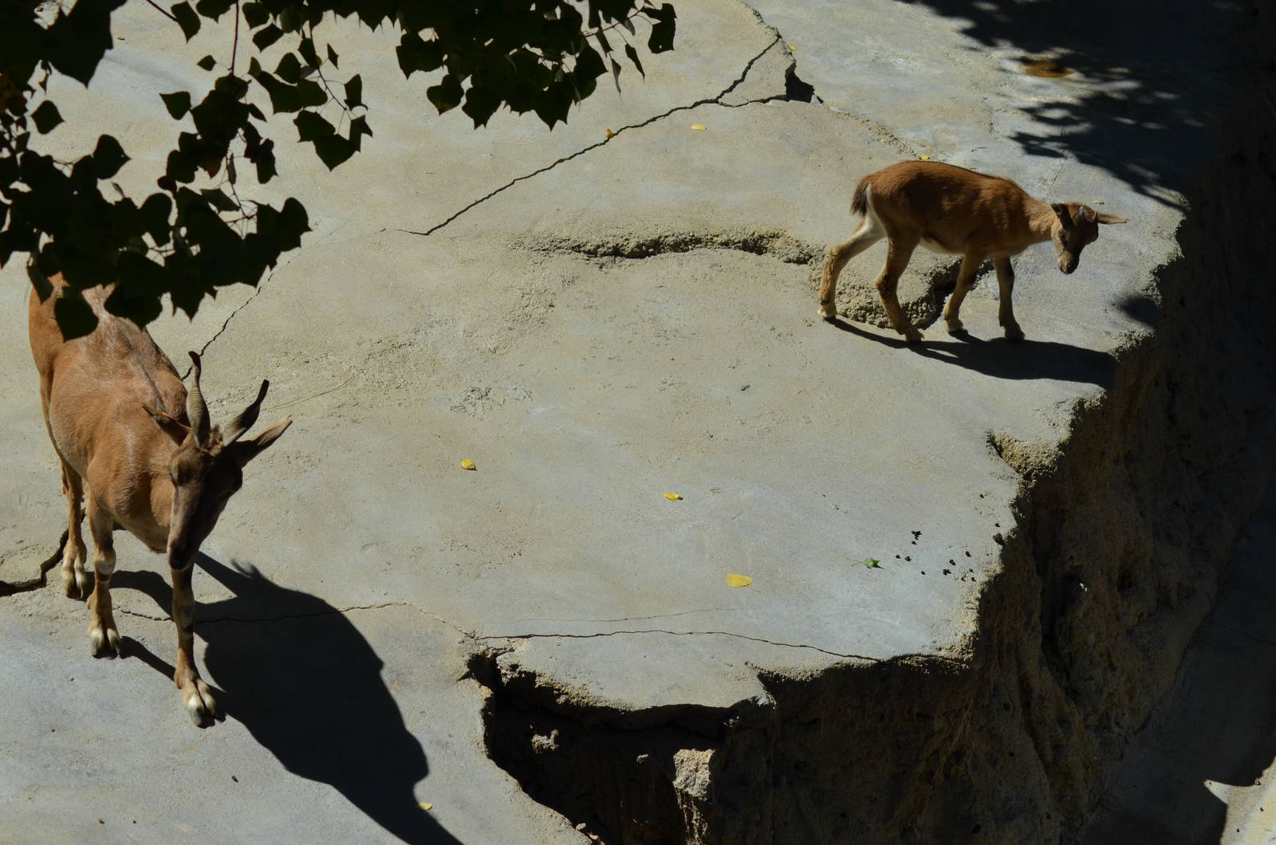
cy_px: 422
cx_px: 638
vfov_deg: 12.1
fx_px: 3980
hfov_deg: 18.2
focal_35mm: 112
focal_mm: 75
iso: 200
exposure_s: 1/1000
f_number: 8
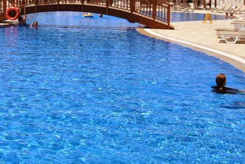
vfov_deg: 18.7
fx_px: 484
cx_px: 23
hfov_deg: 27.4
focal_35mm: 71
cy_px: -1
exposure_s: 1/320
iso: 100
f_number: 9
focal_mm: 18
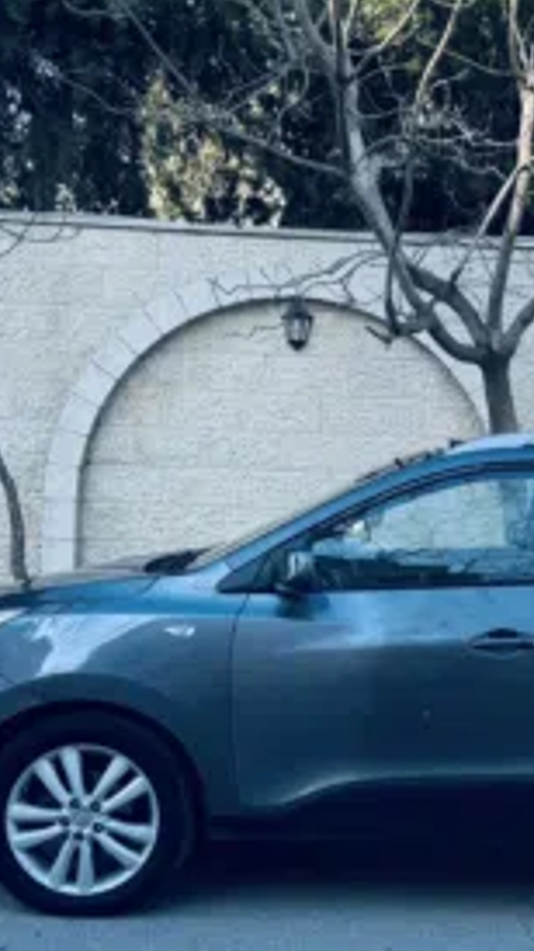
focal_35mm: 61
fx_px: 1536
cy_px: 521
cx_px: 489
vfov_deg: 34.3
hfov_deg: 19.3
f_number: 1.78
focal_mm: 6.76
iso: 80
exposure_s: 1/1059
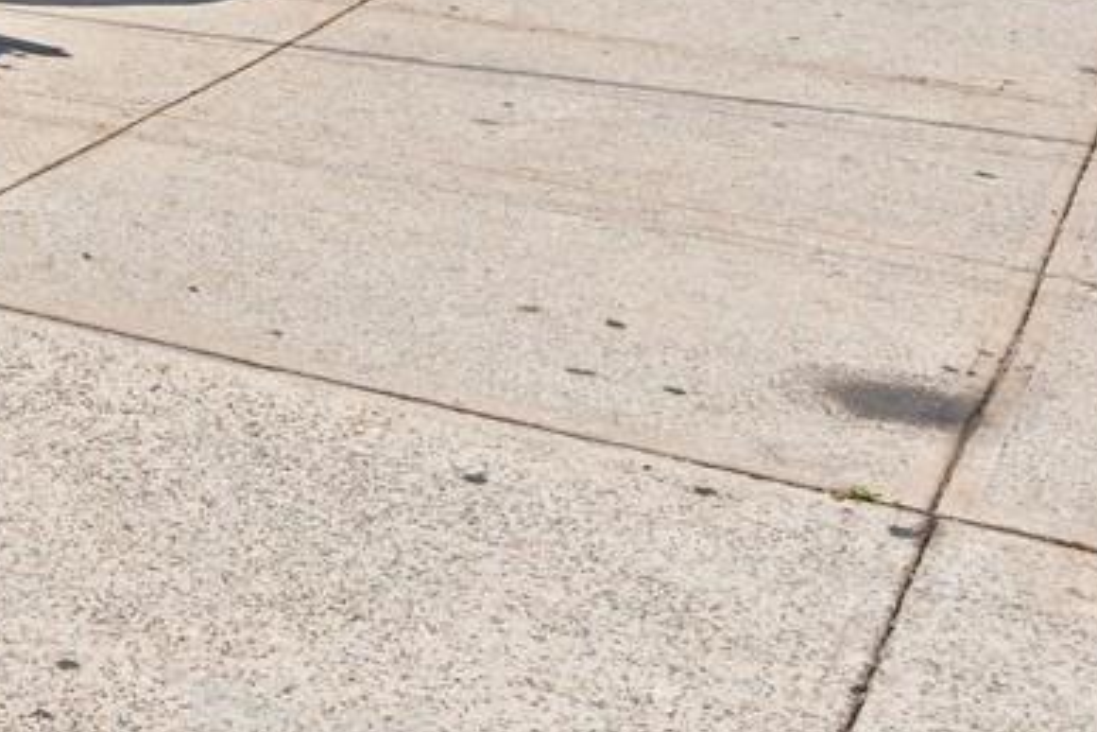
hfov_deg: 19.1
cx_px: -992
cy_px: -532
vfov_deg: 16.0
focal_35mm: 74
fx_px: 2255
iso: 200
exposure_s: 1/125
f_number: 10
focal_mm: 14
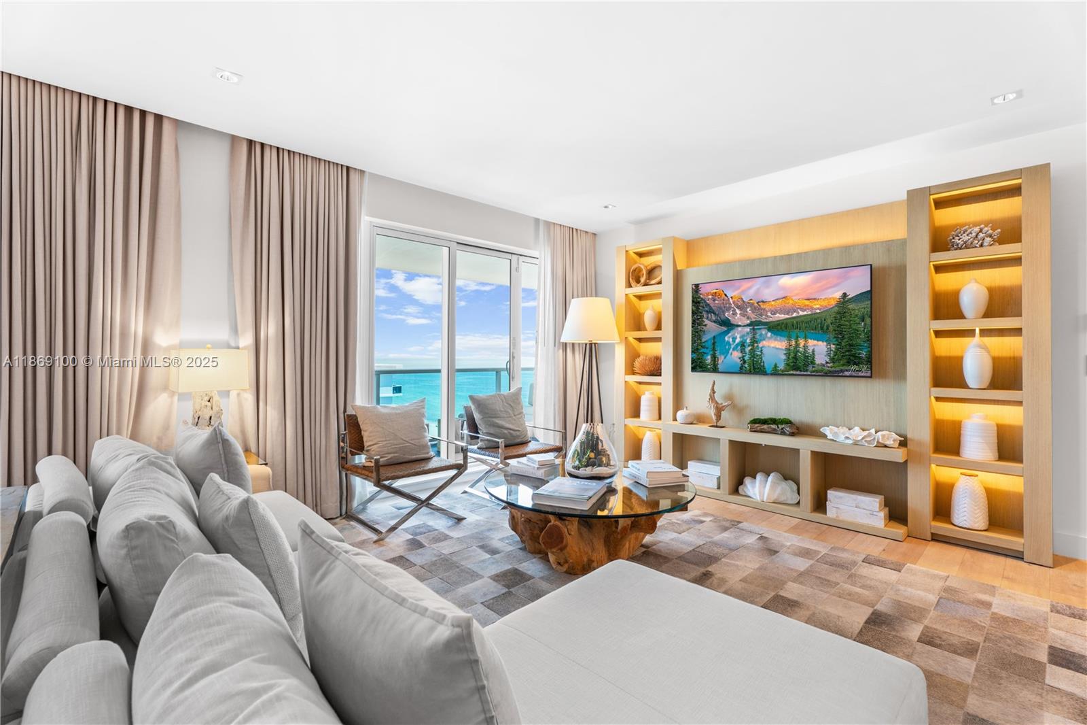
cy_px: 362
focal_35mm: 16
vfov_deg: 73.7
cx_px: 544
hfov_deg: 96.7
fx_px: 483
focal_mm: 16
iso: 400
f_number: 8
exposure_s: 1/5
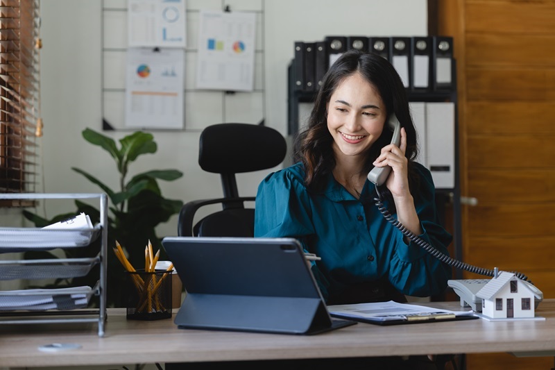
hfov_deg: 28.8
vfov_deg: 19.4
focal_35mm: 70
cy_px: 185
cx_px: 278
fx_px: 1079
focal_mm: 70
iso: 320
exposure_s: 1/160
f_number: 2.8
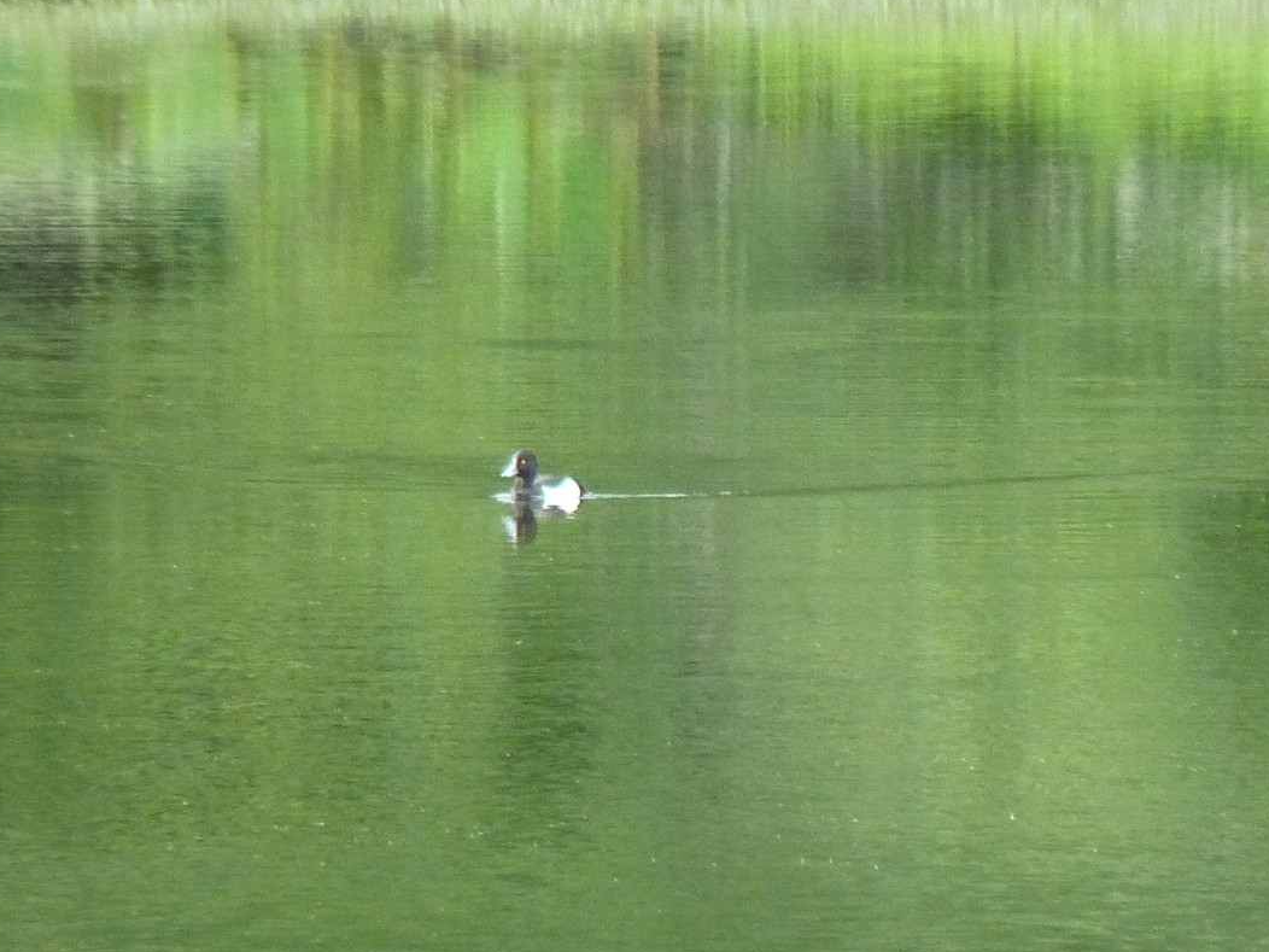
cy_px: 475
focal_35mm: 1155
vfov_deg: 1.3
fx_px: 42342
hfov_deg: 1.7
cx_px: 521
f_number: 4.4
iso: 400
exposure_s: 1/80
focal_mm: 86.4
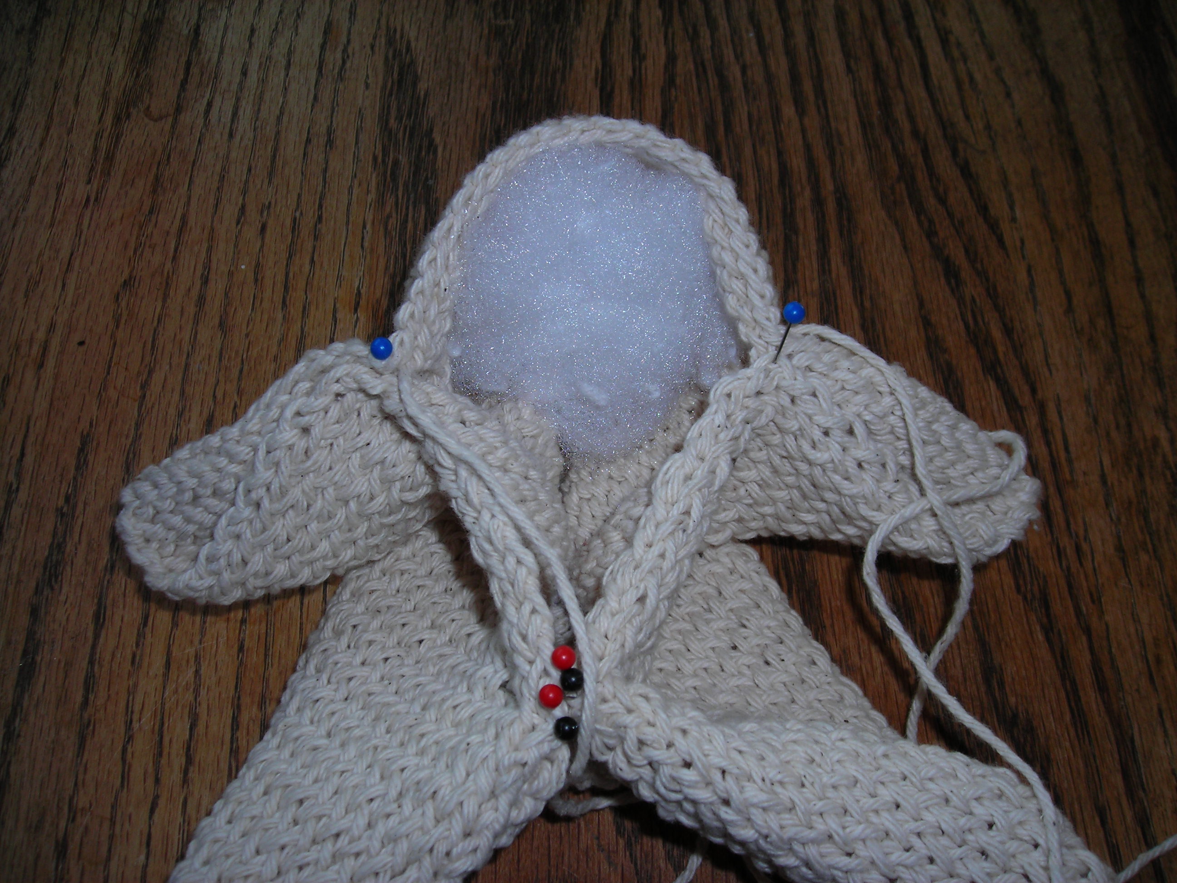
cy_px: 442
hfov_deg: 49.0
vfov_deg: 37.7
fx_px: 1292
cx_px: 588
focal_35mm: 38
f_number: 3.2
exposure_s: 1/60.1
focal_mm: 6.3
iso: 50
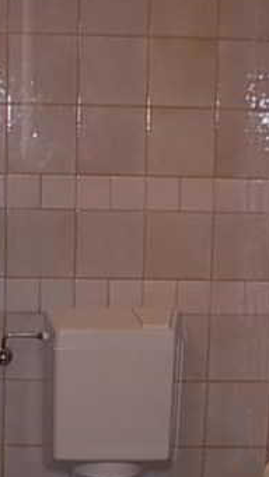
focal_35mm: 97
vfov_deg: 21.9
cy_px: 299
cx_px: -14
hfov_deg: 12.3
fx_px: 1229
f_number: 2.9
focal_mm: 6.3
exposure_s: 1/22.6
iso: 79
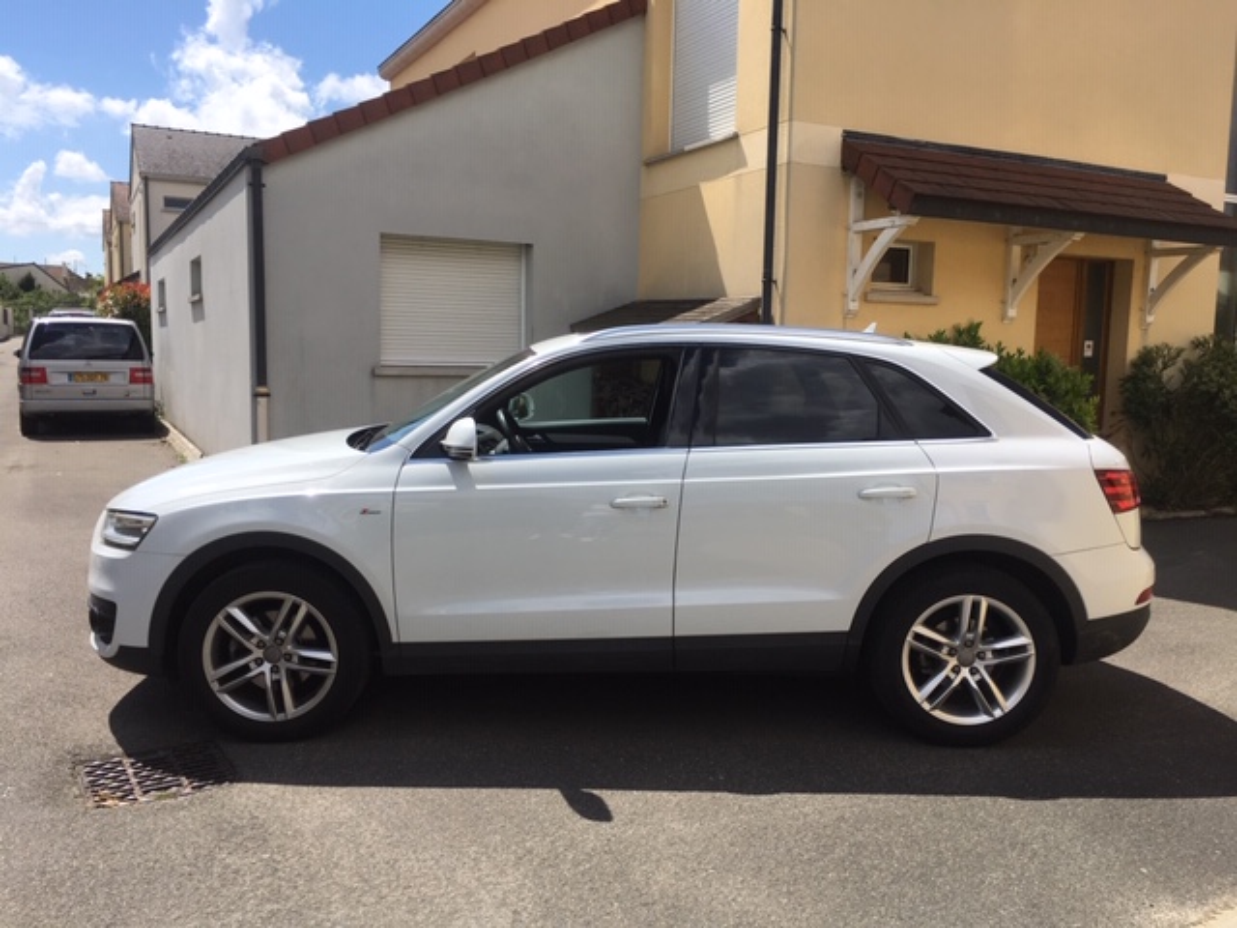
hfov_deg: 61.7
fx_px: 1036
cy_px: 464
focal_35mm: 29
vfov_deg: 48.2
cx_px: 618
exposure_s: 1/1709
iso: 25
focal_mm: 4.15
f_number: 2.2
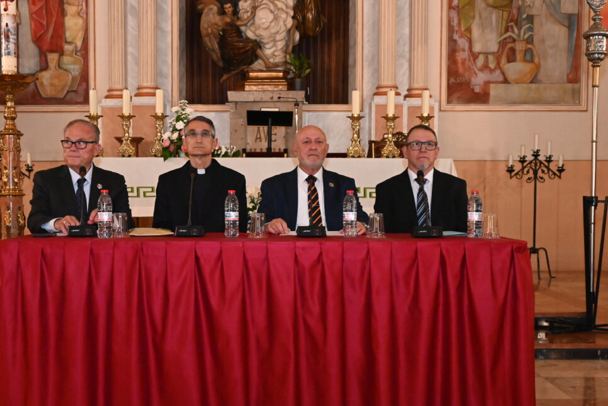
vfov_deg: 25.5
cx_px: 262
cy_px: 253
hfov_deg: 37.4
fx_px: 895
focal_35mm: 53
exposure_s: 1/60
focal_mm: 40
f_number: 8
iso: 10000
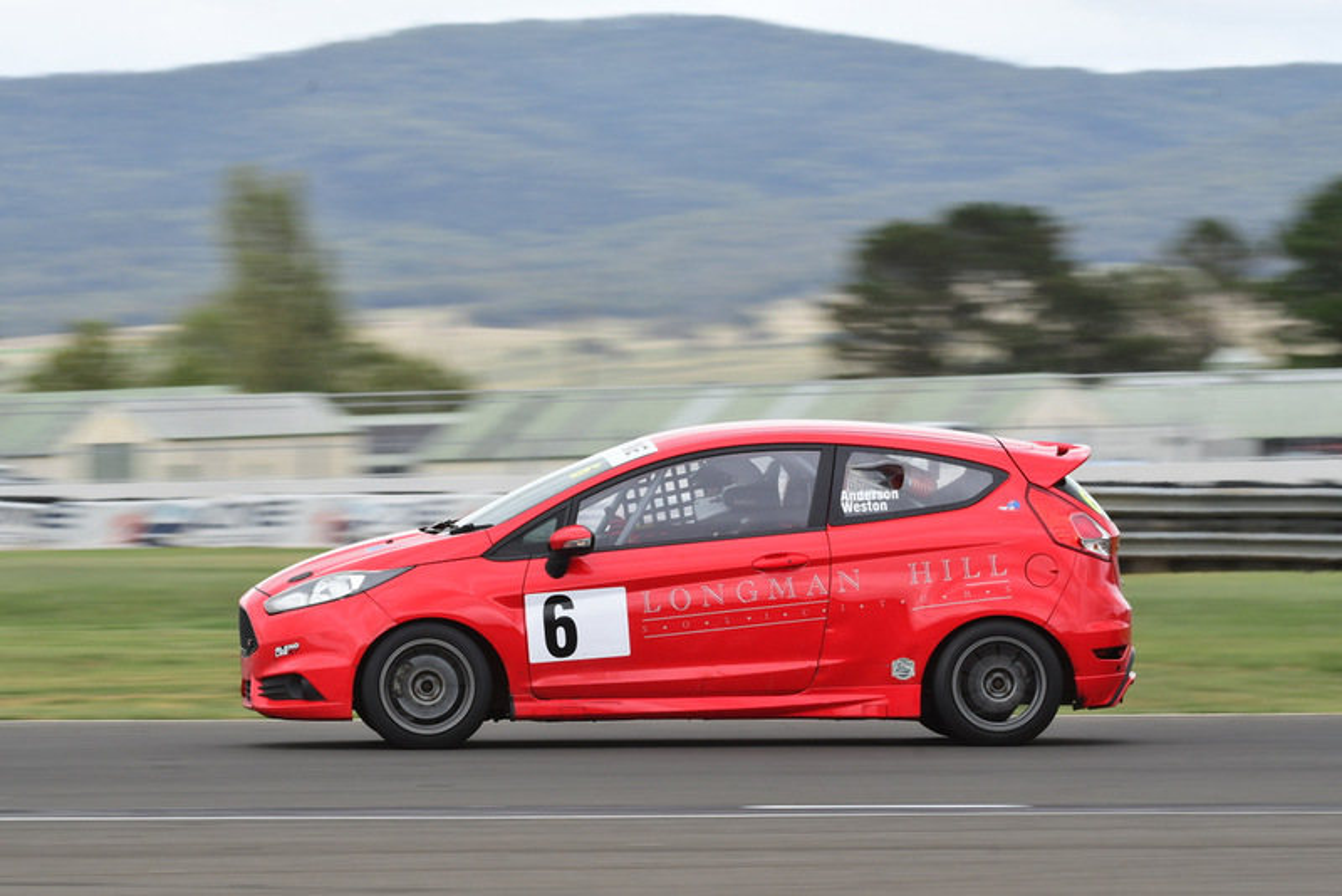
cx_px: 671
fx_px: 11187
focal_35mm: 300
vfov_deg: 4.6
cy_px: 448
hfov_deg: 6.9
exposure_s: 1/200
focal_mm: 200
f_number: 11
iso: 400
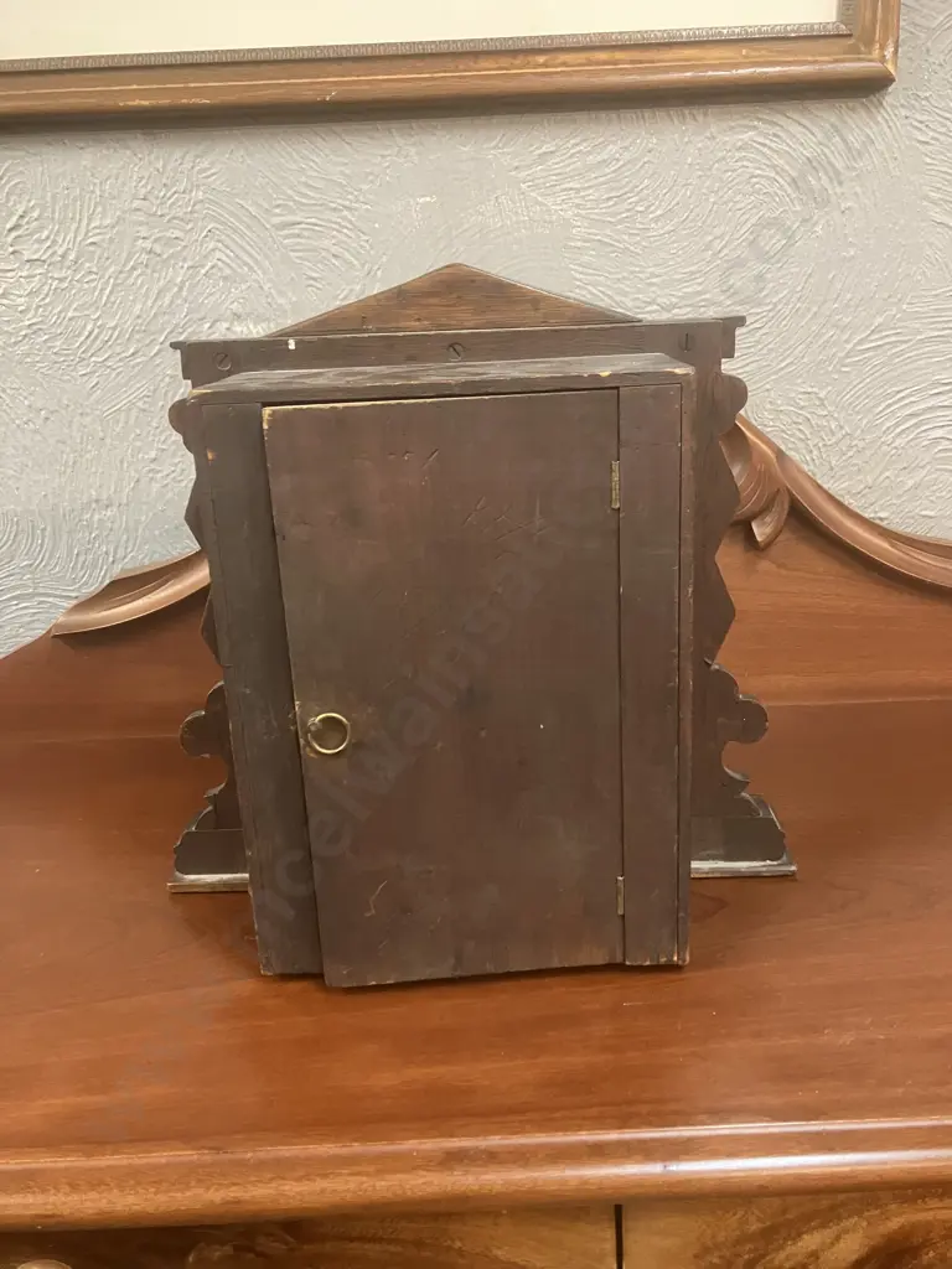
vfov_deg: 63.4
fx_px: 1027
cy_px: 634
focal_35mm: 28
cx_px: 476
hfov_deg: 49.7
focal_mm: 3.99
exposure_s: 1/33
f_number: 1.8
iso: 320
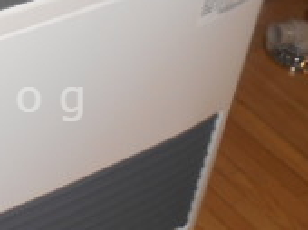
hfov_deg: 19.2
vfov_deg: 15.0
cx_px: -31
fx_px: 871
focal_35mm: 98
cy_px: 100
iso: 80
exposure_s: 1/25
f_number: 3.4
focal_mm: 4.7
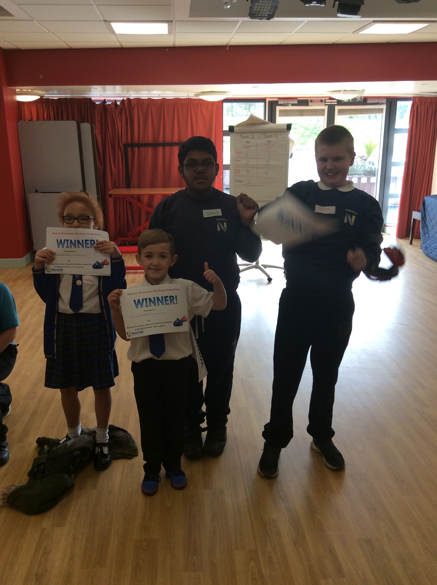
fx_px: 540
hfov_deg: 44.1
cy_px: 292
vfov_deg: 56.9
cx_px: 218
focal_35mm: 32
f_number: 2.4
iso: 50
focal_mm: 3.3
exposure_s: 1/100
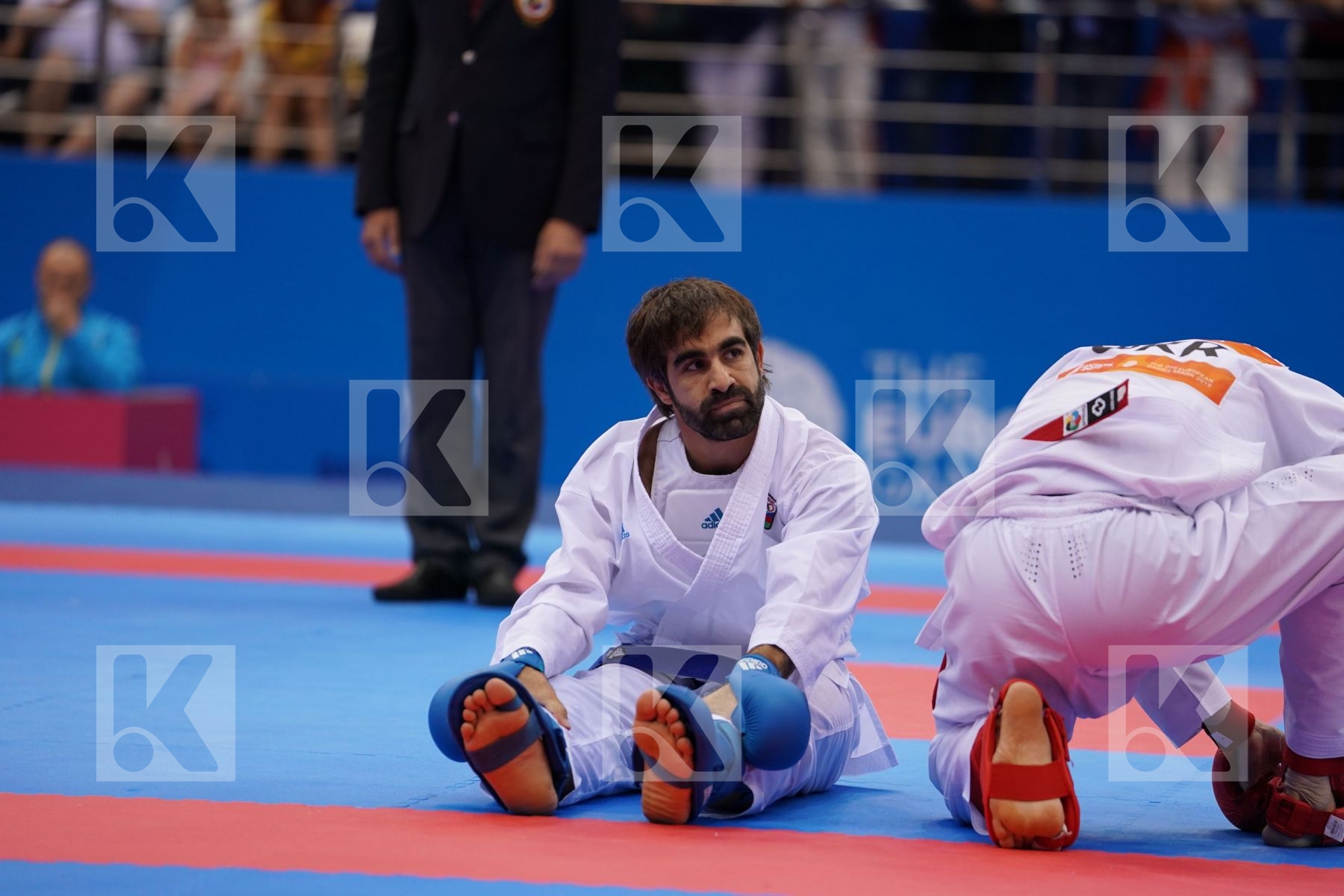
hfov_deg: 10.4
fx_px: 7391
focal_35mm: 198
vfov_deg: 6.9
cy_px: 448
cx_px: 672
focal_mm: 198
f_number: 2.8
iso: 1250
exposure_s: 1/1000
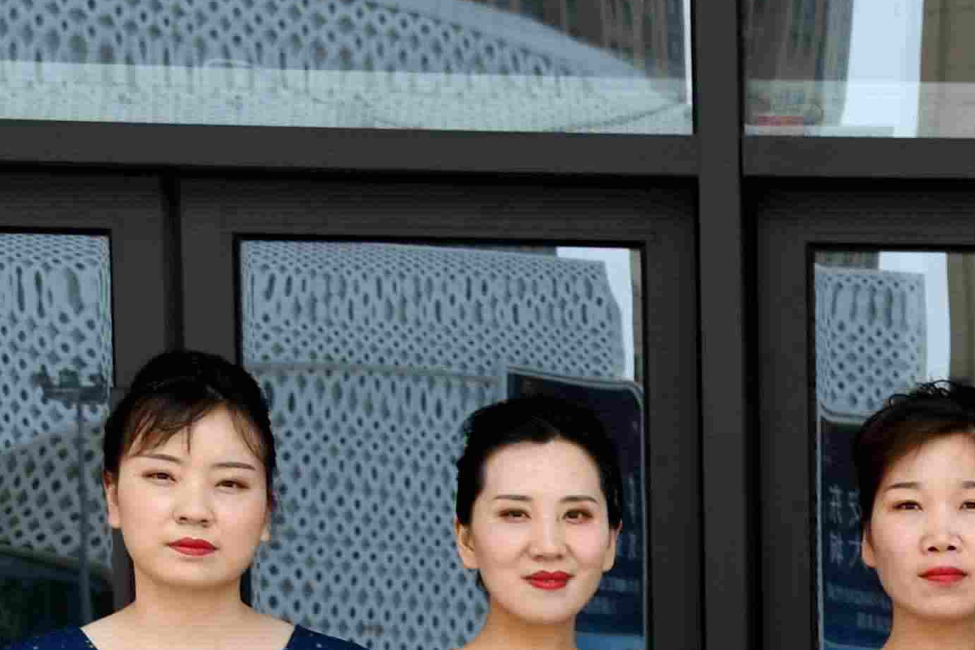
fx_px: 5037
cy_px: 1237
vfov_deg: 7.2
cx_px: 1517
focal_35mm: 186
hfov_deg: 10.6
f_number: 6.3
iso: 100
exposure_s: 1/160
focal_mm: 31
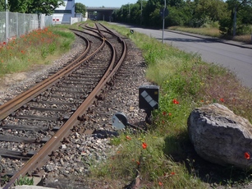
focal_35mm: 50
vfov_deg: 29.0
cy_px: 74
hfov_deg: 37.3
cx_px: 66
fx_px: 364
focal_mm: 5.2
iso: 100
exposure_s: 1/500
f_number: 5
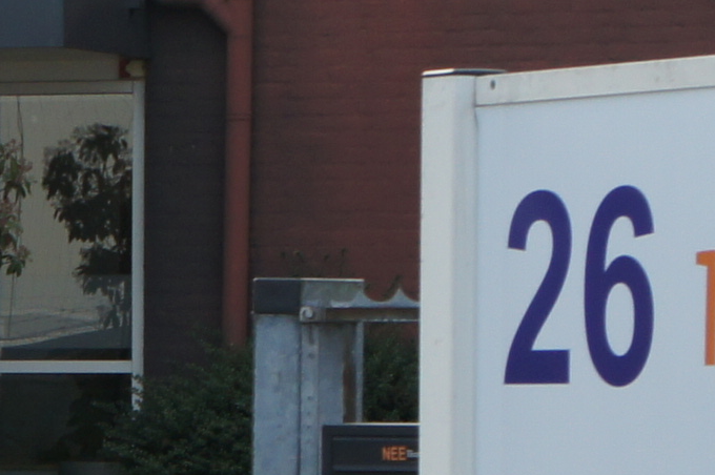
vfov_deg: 3.6
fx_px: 7639
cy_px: 436
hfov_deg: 5.2
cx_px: -1068
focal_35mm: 385
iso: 200
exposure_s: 1/160
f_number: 7.1
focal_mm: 38
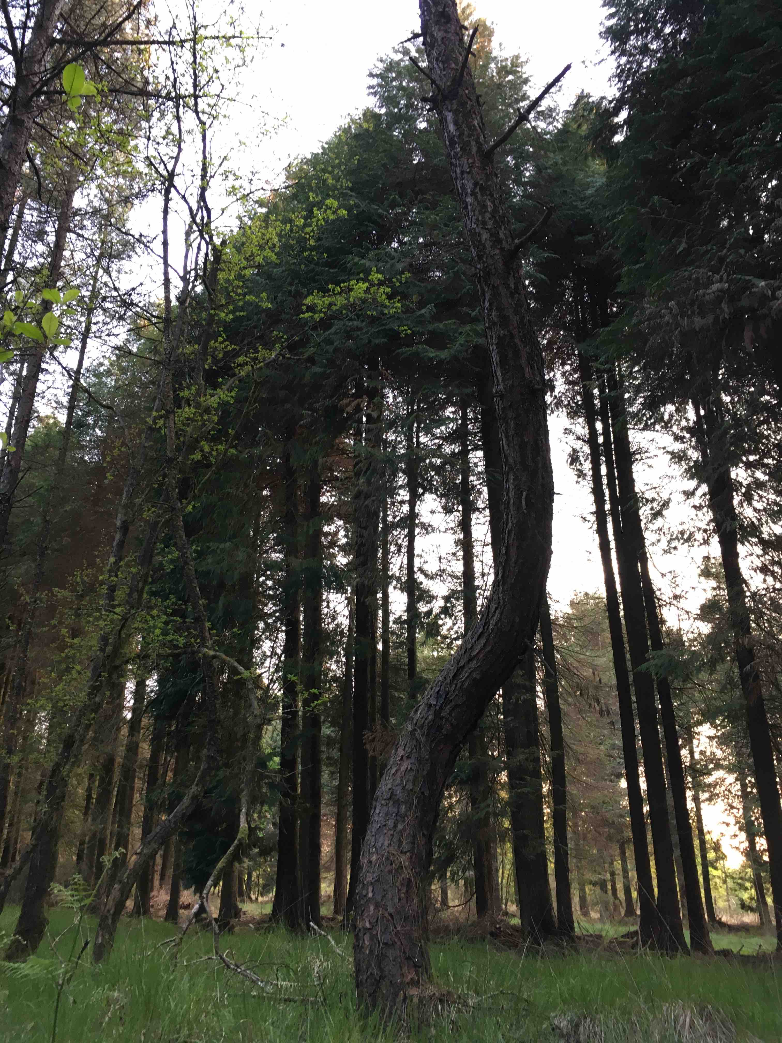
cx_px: 391
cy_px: 522
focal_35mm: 29
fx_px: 874
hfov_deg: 48.2
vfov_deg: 61.7
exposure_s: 1/33
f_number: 2.2
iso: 80
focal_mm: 4.15
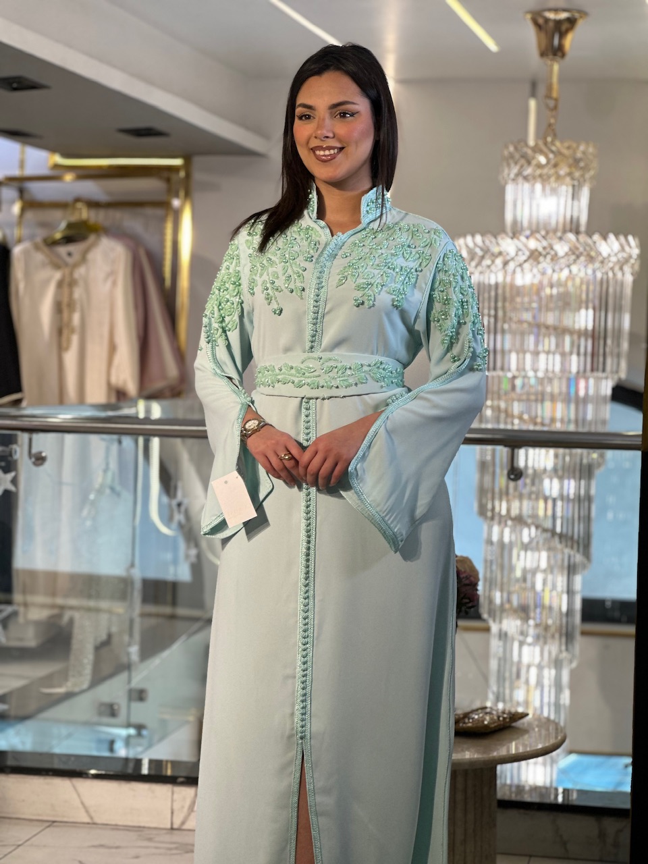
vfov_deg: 25.3
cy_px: 432
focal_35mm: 77
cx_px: 324
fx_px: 1922
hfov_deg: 19.1
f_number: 2.8
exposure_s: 1/100
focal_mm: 9
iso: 40
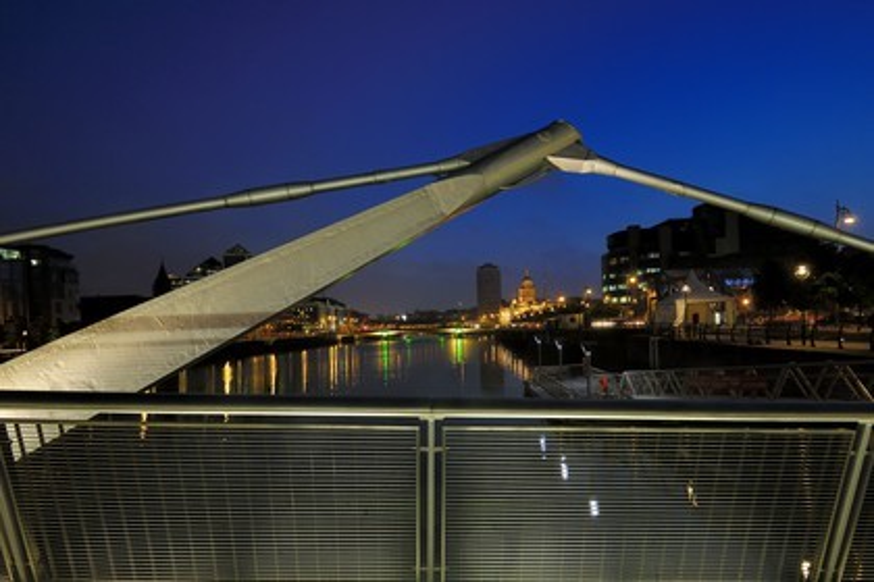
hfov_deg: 90.0
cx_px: 437
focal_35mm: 18
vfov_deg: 67.4
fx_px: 437
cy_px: 291
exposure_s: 1.1
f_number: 7.1
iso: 100
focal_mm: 12
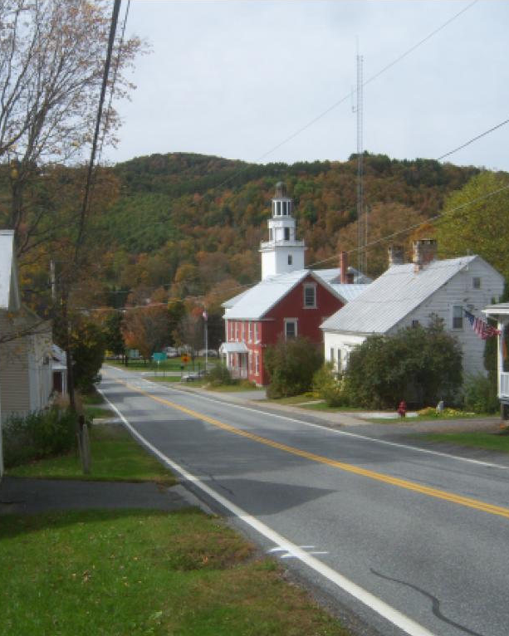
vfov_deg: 39.5
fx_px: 885
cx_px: 181
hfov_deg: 31.9
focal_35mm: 47
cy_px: 318
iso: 80
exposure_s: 1/400
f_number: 4.8
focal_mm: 7.5
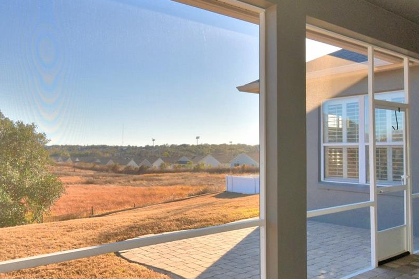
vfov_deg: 43.6
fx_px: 349
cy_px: 141
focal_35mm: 30
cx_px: 195
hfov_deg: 61.9
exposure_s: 1/250
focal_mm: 10
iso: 100
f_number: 8
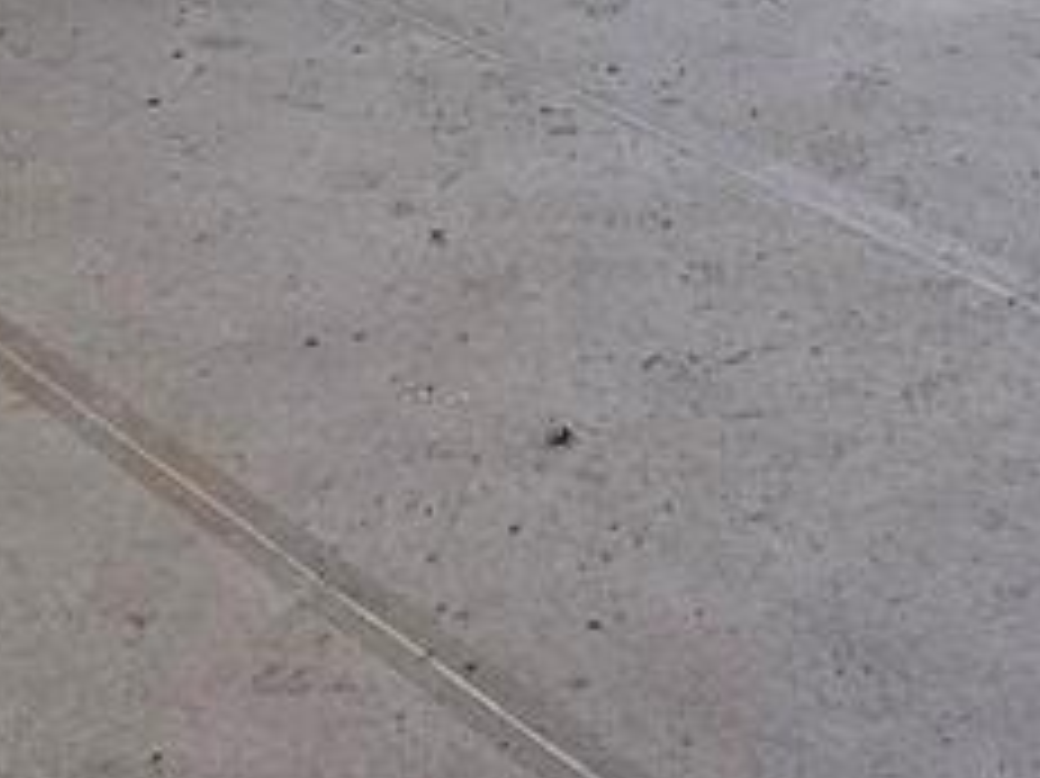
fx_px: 2432
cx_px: 504
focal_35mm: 81
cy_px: -1039
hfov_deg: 24.1
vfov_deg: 13.6
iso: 200
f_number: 2.2
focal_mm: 2.2
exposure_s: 1/60
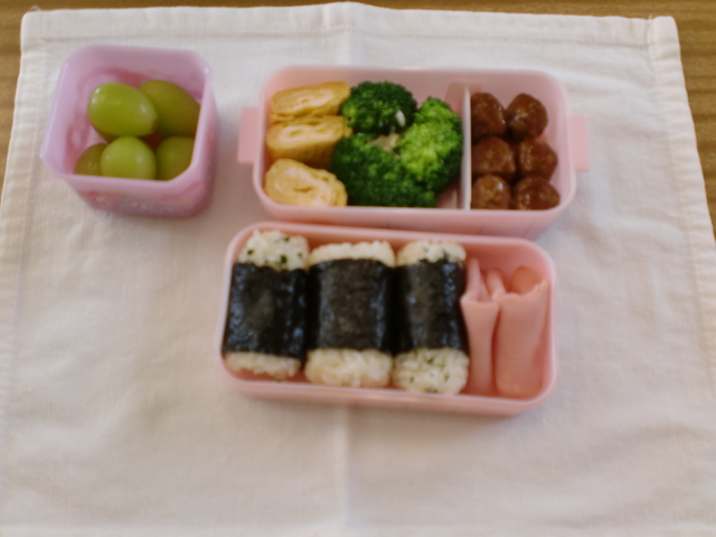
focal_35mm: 35
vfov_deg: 40.7
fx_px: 724
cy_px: 268
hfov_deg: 52.6
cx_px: 358
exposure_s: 1/60
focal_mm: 6.3
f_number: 3.1
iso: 64
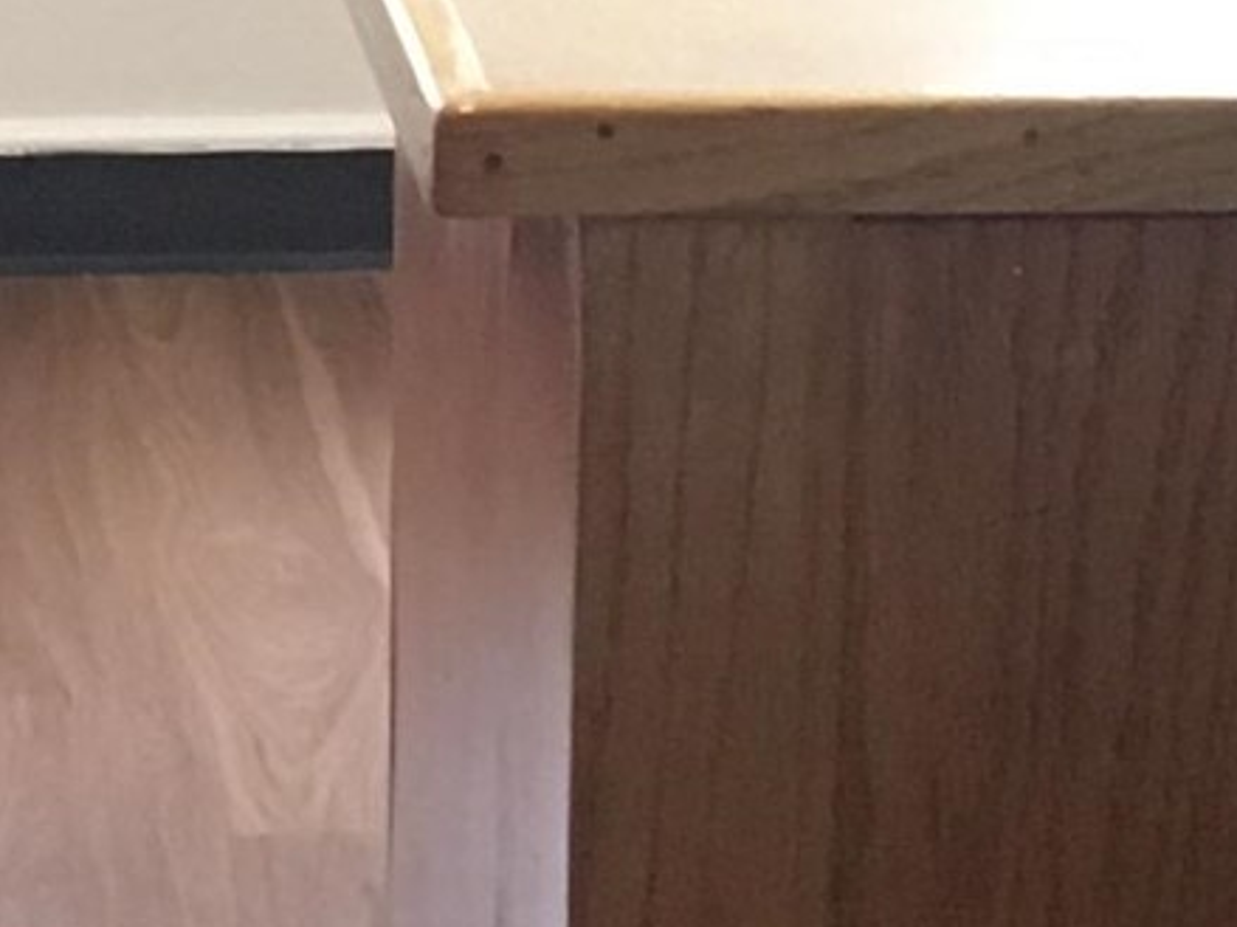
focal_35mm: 203
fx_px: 7252
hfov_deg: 9.7
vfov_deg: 7.3
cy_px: -6
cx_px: 755
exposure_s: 1/24
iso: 200
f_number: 2.2
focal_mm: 4.15
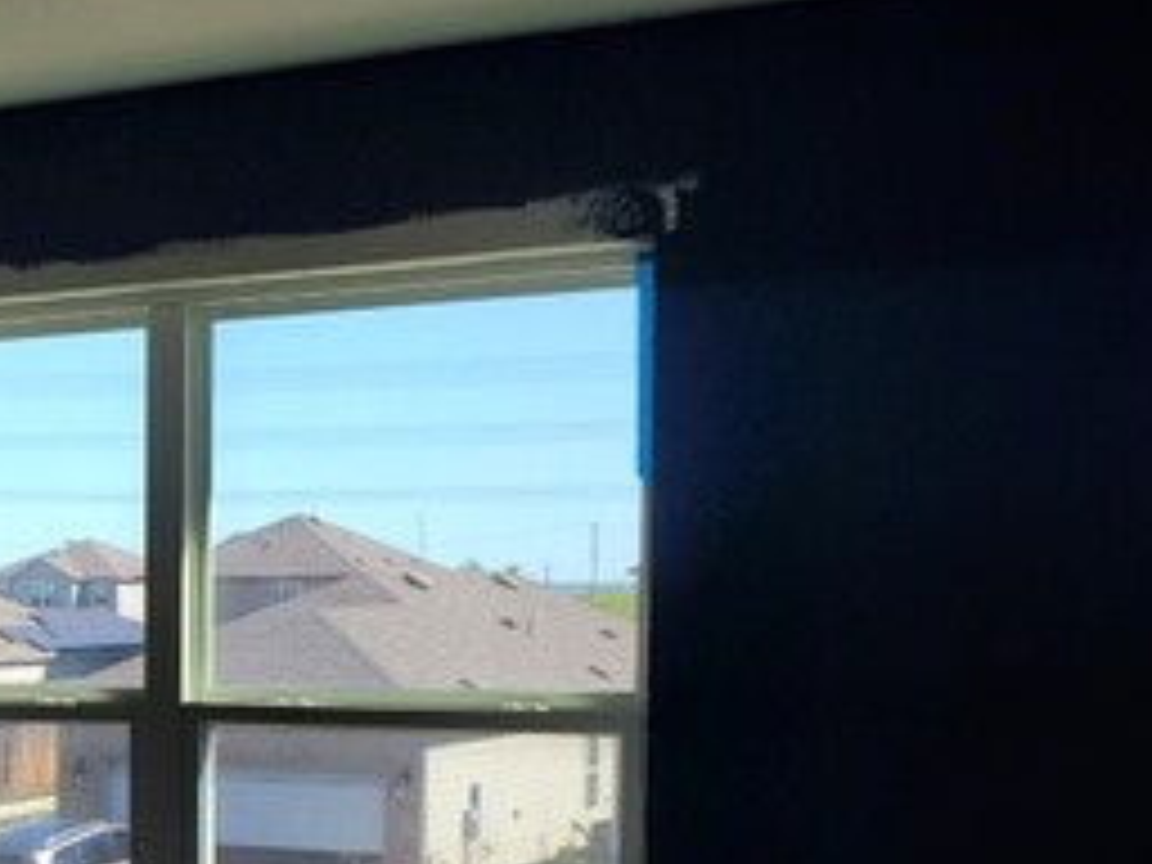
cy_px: 810
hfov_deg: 28.3
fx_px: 2163
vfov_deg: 22.0
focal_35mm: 65
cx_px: 50
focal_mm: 4.3
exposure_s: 1/384
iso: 50
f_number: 2.4
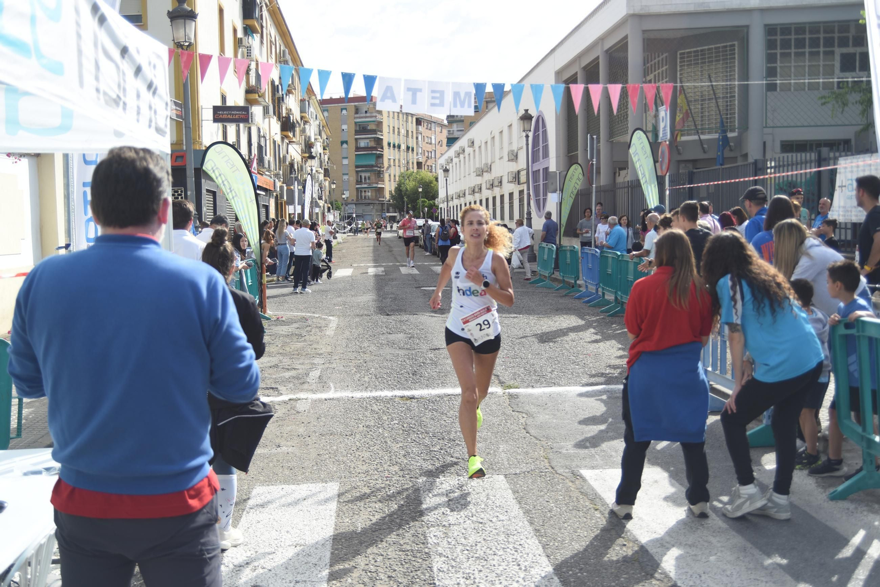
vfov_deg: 33.4
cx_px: 440
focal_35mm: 40
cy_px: 294
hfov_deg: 48.4
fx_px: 978
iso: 100
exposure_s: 1/400
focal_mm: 40
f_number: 6.3
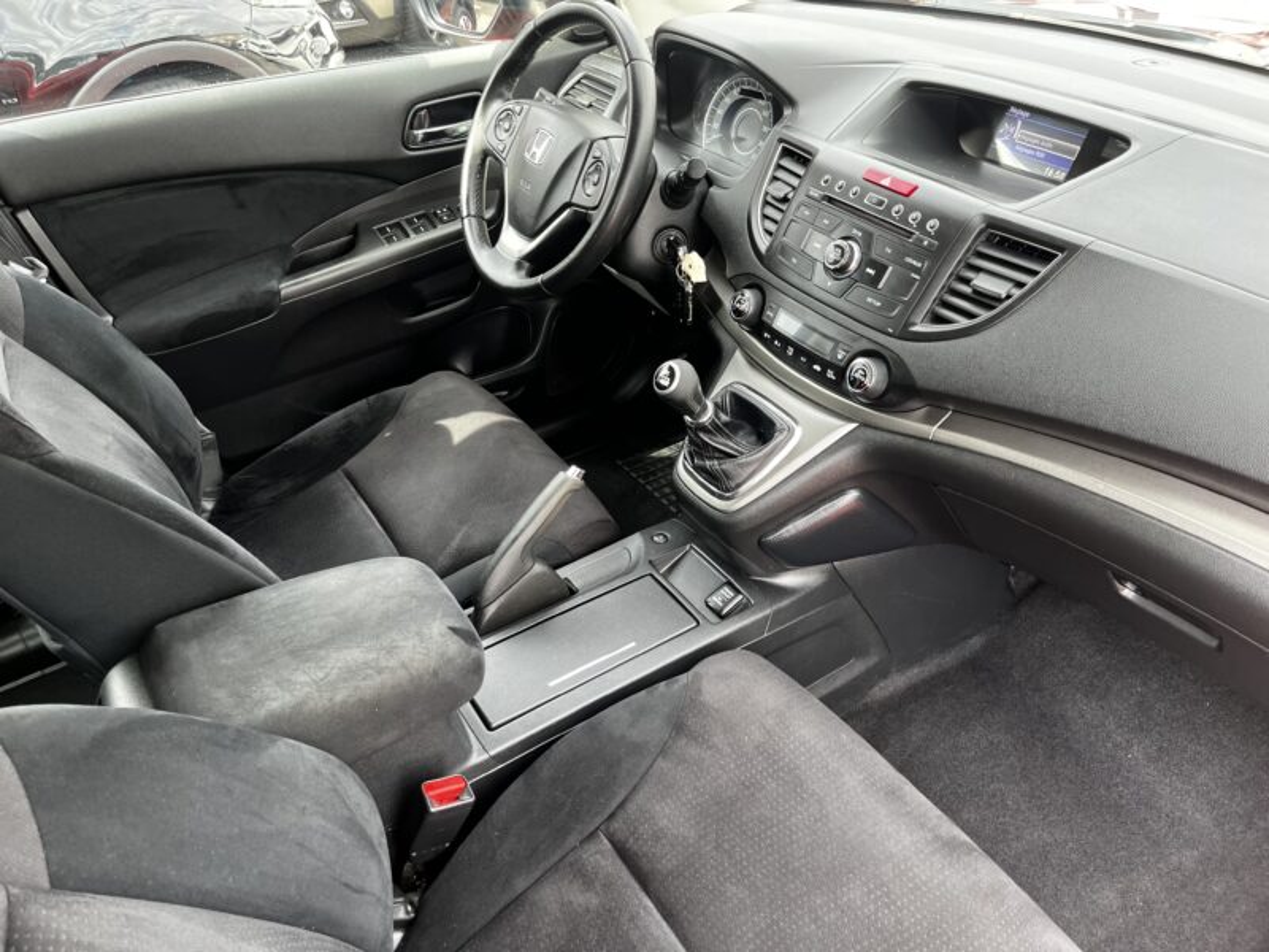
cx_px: 634
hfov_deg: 67.3
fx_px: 953
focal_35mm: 26
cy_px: 476
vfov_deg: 53.1
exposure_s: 1/122
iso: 100
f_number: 1.6
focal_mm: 5.1
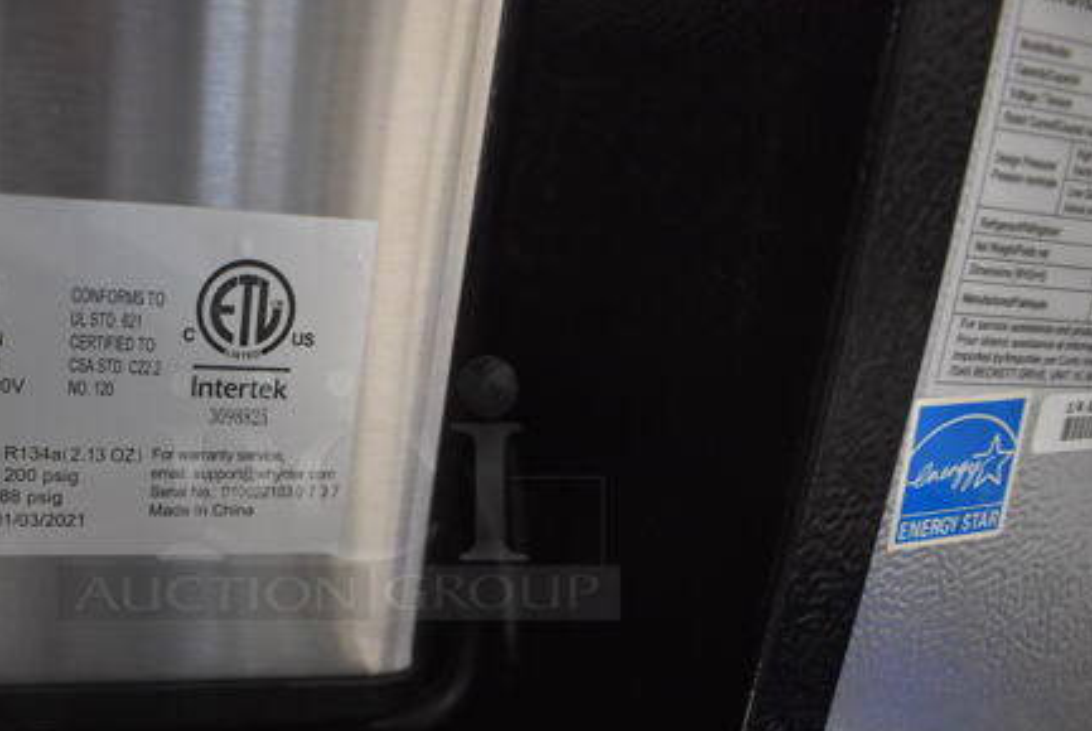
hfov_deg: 49.5
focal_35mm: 38
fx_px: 1154
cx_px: 340
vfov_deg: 34.8
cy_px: 486
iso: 3200
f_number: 3.5
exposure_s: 1/30
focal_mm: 18
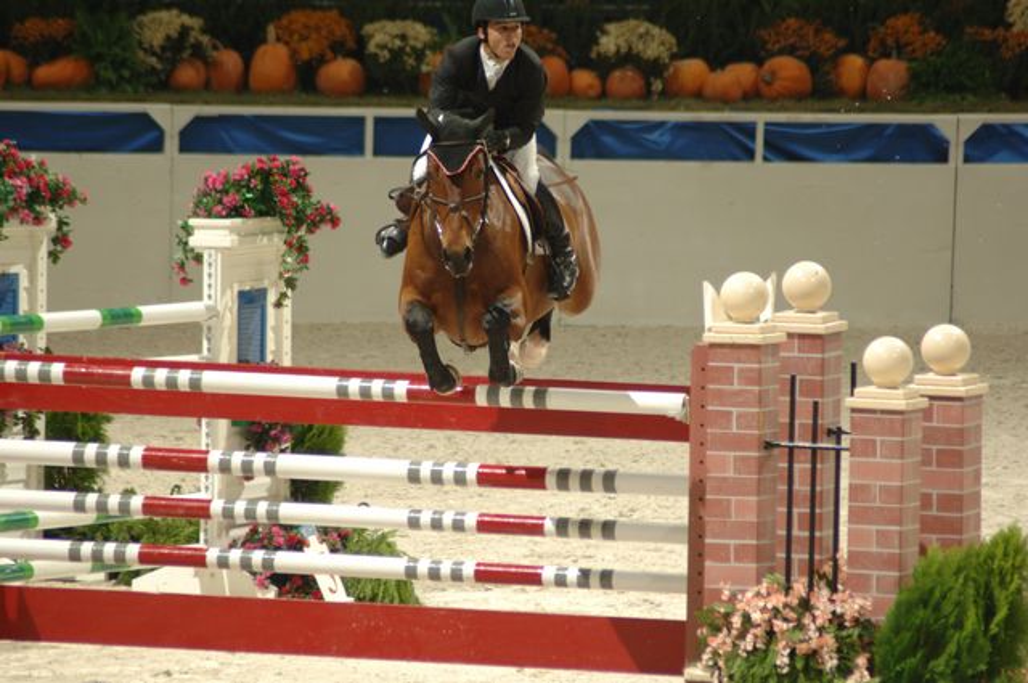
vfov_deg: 3.0
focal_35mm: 450
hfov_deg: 4.6
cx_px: 514
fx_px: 12834
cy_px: 342
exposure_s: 1/250
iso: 400
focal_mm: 300
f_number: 5.6
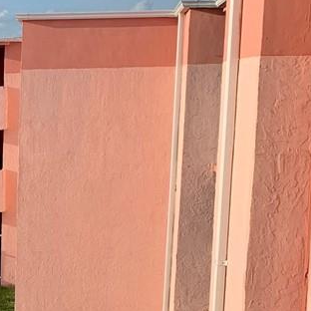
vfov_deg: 14.4
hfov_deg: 13.9
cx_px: -150
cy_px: 347
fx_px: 1199
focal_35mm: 118
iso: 25
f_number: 1.8
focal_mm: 4.25
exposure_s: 1/2208
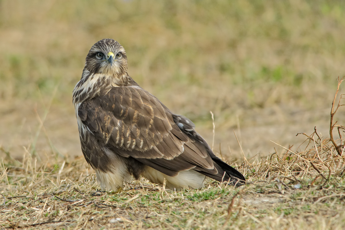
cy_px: 115
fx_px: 7188
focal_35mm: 750
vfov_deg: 1.8
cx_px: 172
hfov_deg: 2.7
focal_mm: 500
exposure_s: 1/1000
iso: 500
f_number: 8
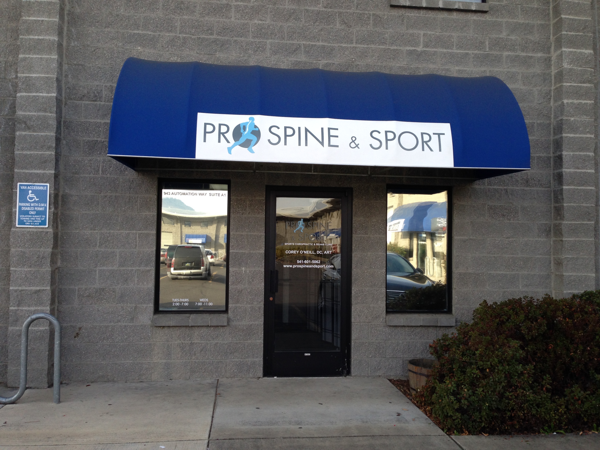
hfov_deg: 55.4
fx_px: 572
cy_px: 225
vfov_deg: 42.9
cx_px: 300
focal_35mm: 33
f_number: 2.4
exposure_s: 1/281
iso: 64
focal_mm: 4.12
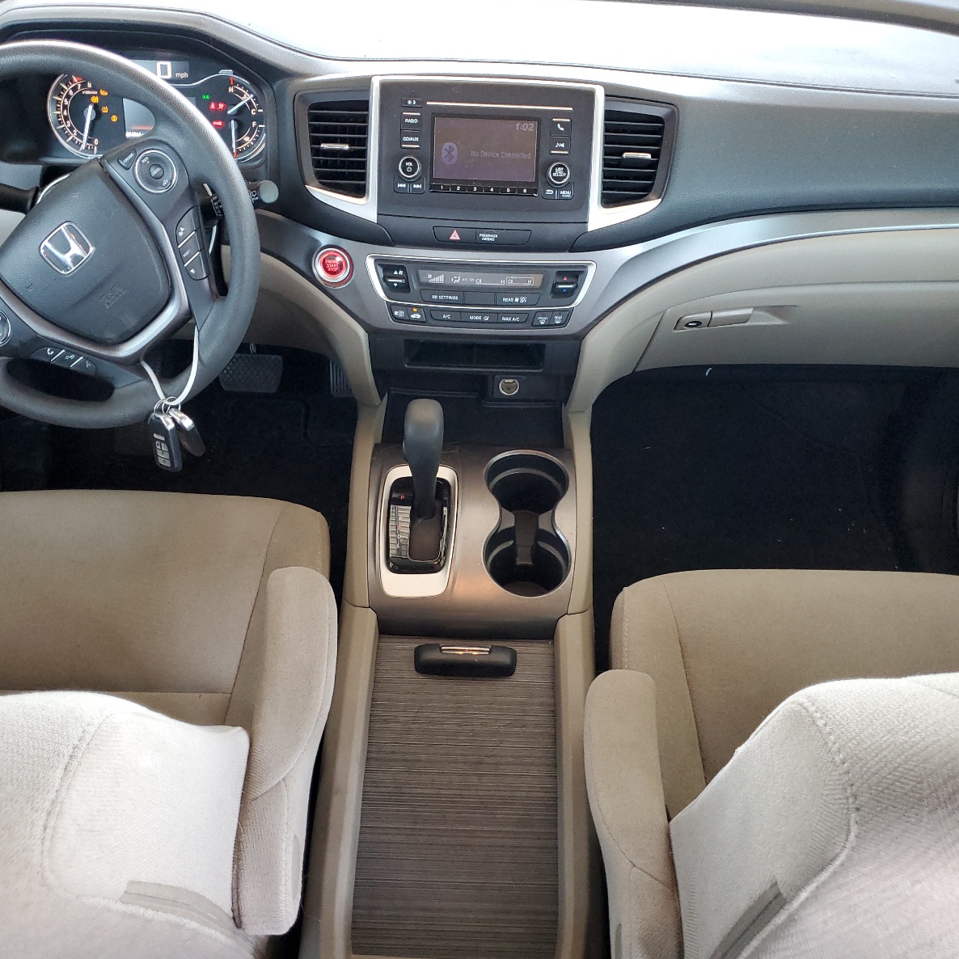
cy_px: 475
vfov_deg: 52.5
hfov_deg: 52.5
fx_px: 972
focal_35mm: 31
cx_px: 482
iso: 172
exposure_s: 1/60.2
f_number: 1.5
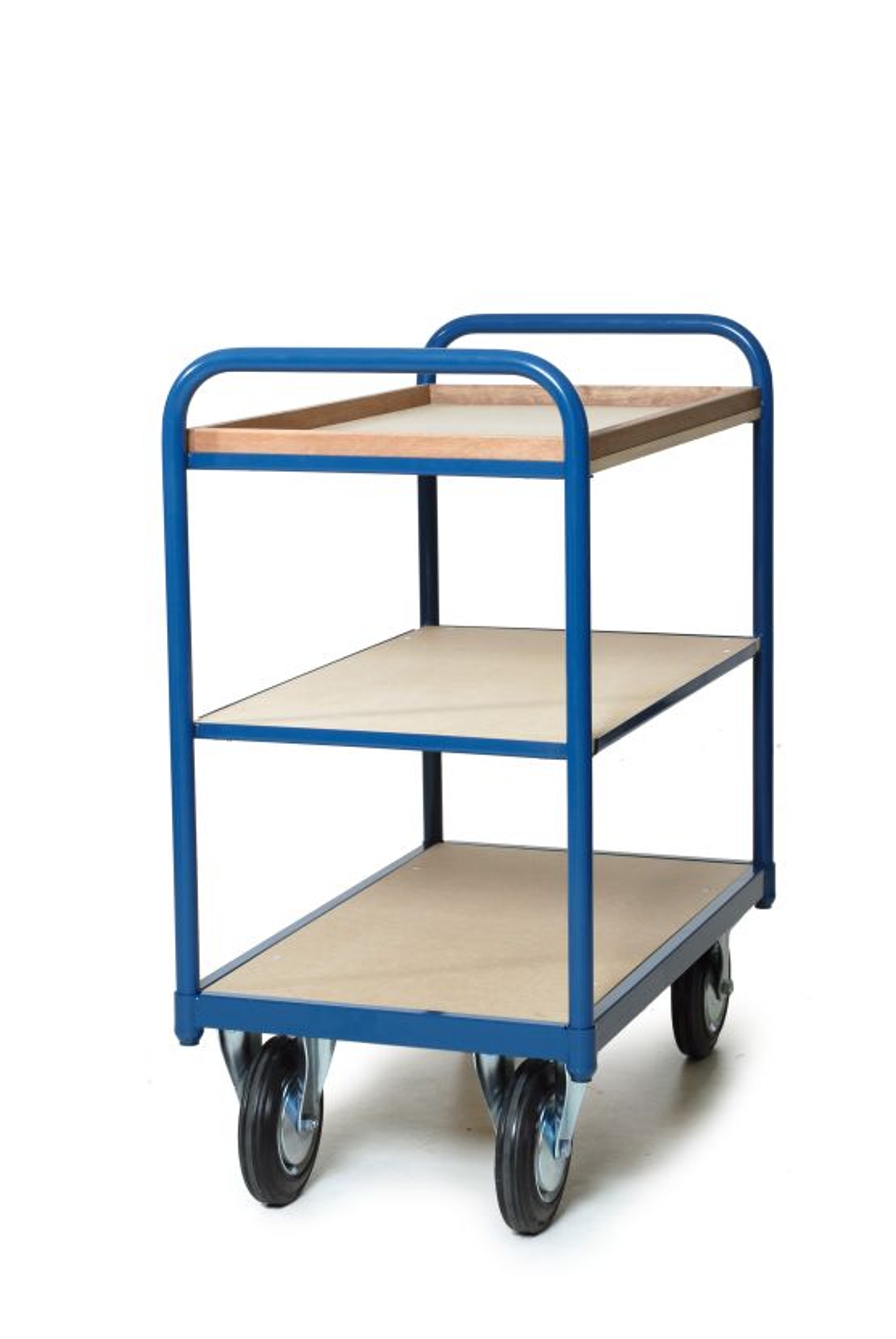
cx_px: 447
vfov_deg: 24.7
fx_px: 3052
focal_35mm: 82
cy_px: 694
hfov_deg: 16.7
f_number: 11
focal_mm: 48
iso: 100
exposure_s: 1/250
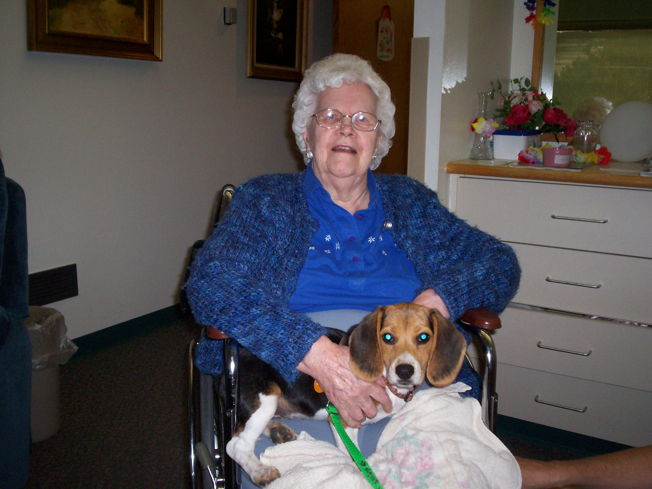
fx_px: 678
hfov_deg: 51.4
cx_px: 326
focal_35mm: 36
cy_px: 244
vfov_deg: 39.7
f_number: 4.5
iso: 140
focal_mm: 5.9
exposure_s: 1/64
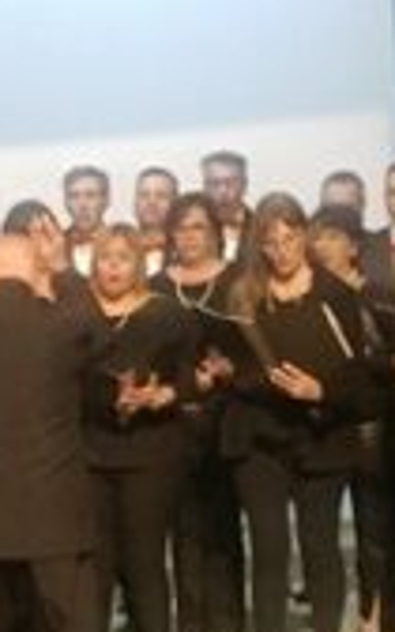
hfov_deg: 10.2
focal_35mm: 127
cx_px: 0
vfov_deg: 16.3
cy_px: 497
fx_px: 2187
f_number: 2.2
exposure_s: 1/25
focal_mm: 4.15
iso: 250
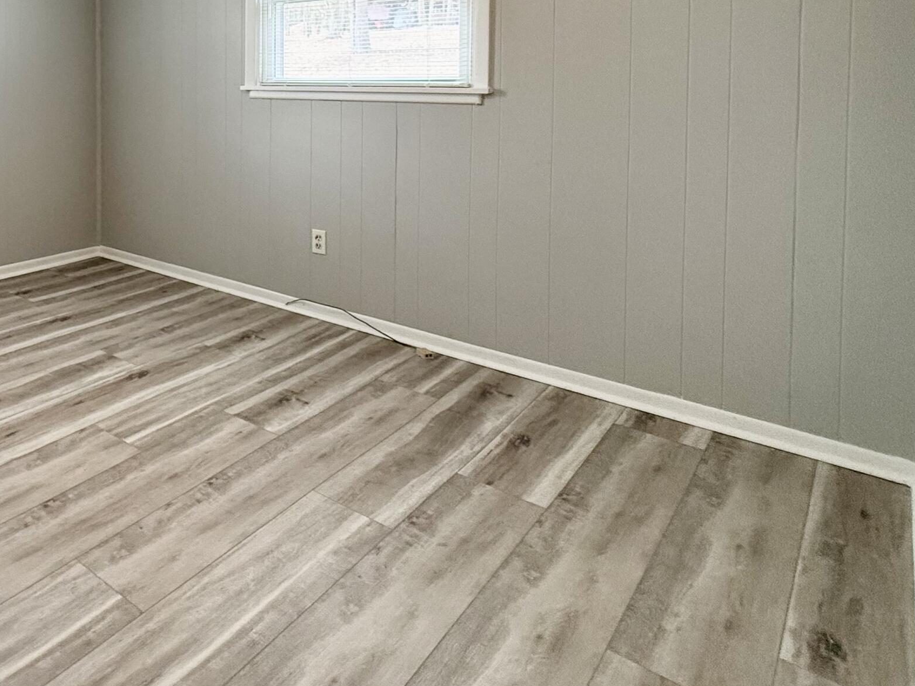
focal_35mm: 27
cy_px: 105
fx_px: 714
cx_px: 72
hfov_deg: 55.5
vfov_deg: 47.5
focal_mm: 2.22
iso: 200
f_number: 2.2
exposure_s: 1/120
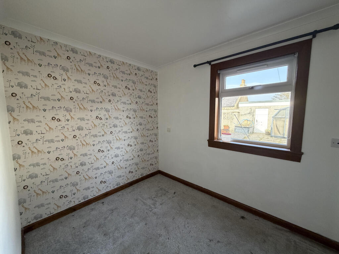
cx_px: 170
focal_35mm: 14
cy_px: 127
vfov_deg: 85.7
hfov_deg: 102.1
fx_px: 137
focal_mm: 2.22
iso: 250
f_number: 2.2
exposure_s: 1/121
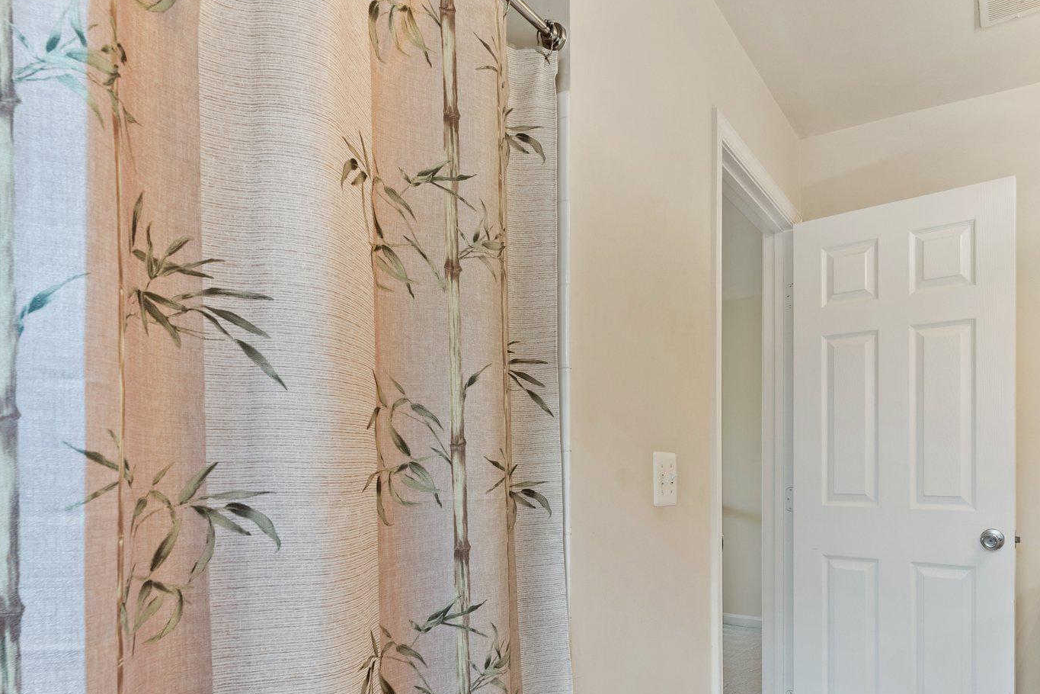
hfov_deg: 80.0
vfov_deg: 57.3
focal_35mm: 21
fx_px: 607
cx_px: 638
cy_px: 498
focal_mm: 14
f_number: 8
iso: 500
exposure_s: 1/30
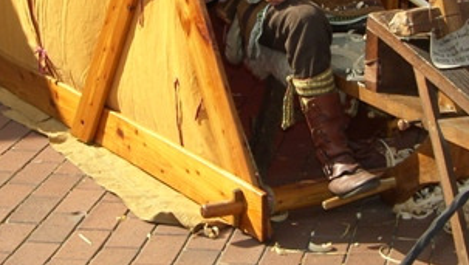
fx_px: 1431
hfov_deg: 18.6
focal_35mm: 115
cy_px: 149
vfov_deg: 10.6
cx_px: 283
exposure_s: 1/800
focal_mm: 10.3
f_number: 2.5
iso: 50
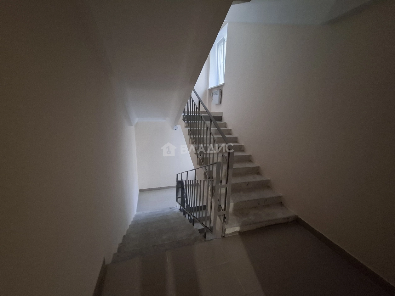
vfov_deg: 89.9
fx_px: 148
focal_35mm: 13
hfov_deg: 106.2
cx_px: 198
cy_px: 148
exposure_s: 1/25
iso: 400
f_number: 2.2
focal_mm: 1.74
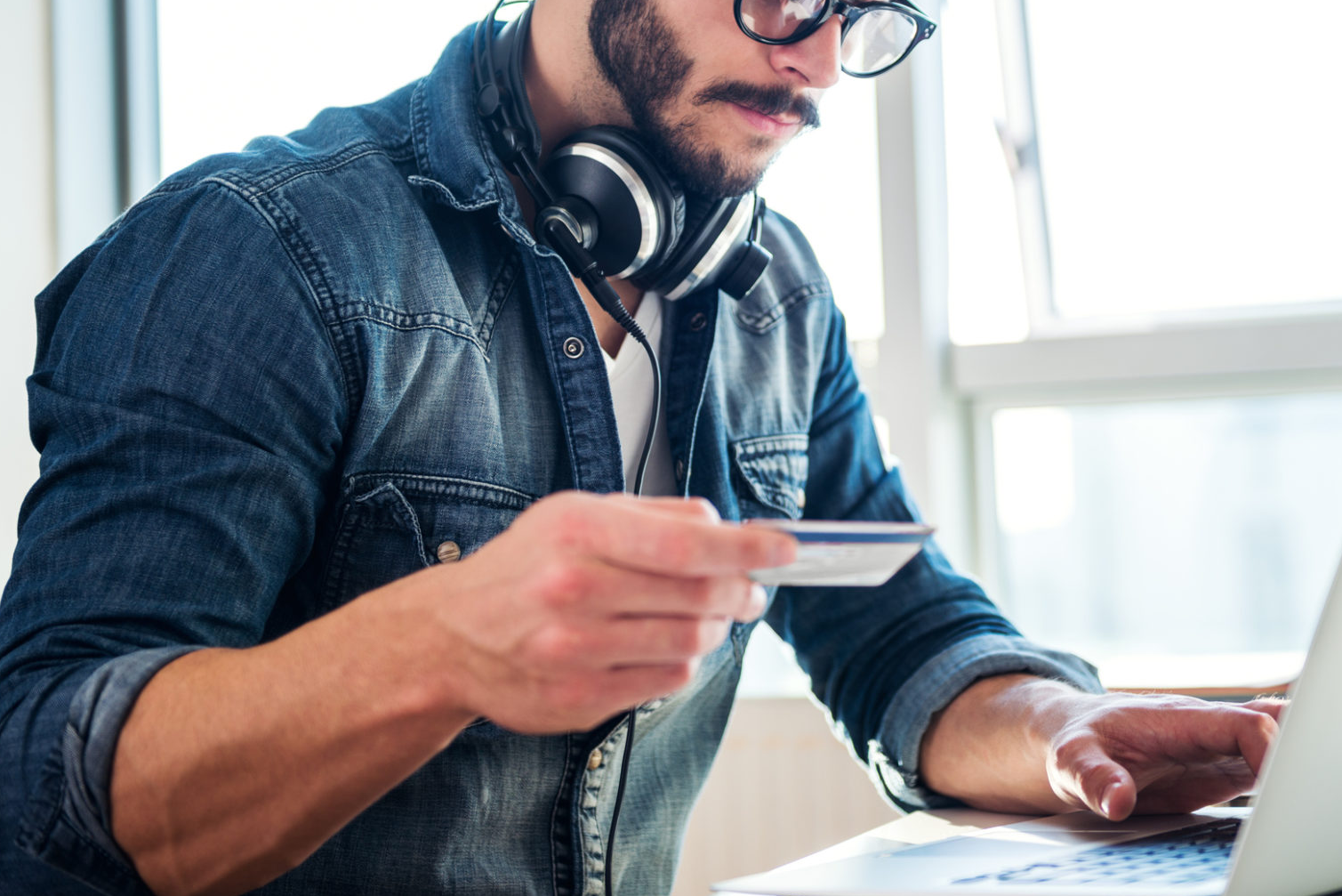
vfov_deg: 17.9
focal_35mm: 76
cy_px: 326
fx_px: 2834
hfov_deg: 26.6
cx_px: 798
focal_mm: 56
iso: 100
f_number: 2.8
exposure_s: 1/160
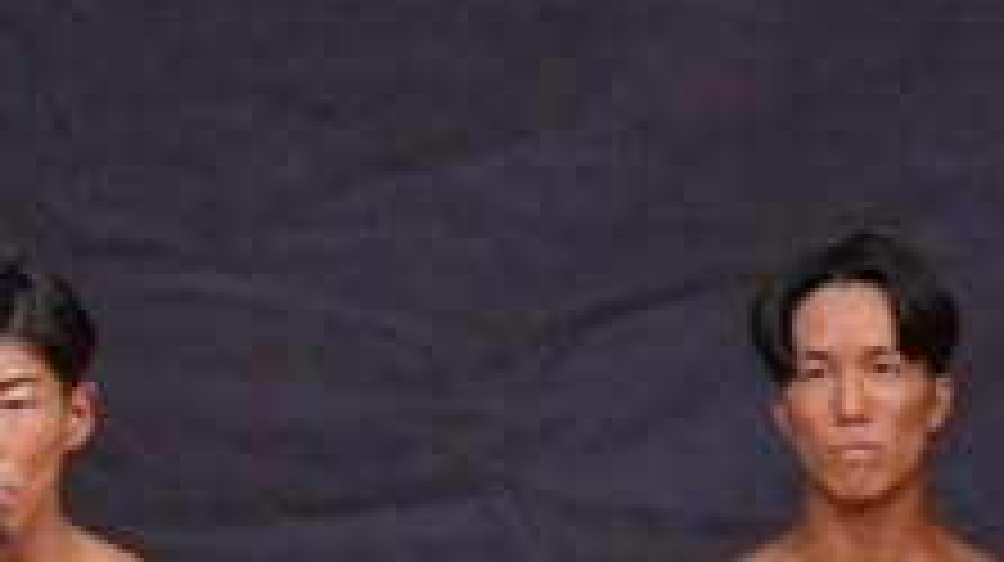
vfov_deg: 1.2
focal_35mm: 1037
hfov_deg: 2.1
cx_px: 268
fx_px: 27584
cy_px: 1146
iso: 5000
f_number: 5.6
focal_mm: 190
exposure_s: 1/400
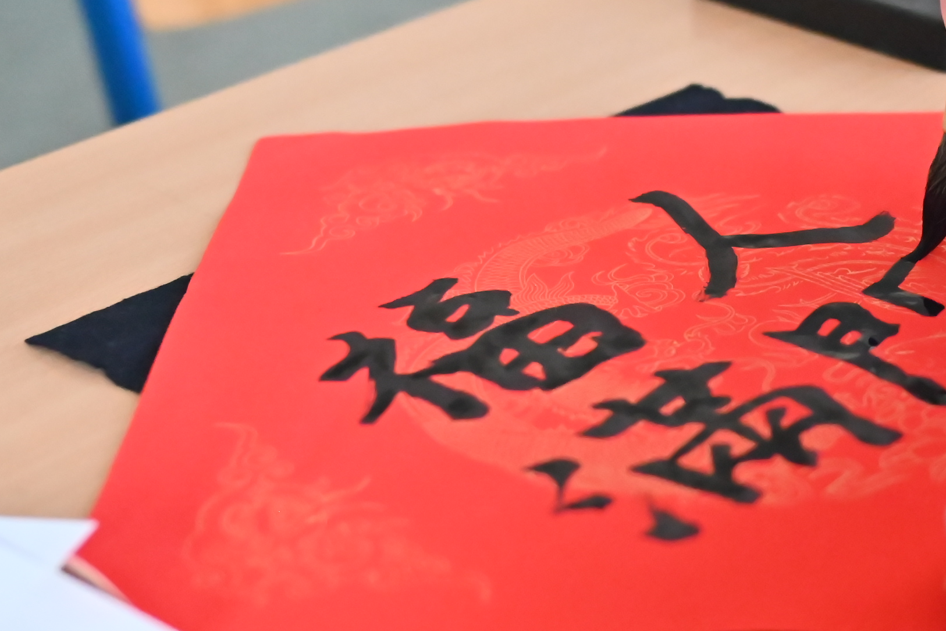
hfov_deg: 18.1
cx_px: 885
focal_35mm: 111
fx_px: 2917
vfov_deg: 12.3
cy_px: 257
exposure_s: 1/2000
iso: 6400
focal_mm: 40
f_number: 2.5
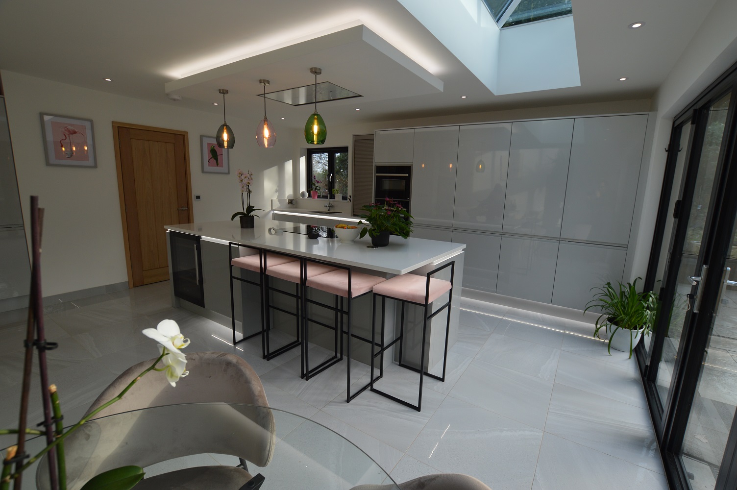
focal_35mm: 15
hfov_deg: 100.4
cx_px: 368
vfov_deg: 77.2
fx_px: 307
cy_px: 245
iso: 180
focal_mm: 10
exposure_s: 1/60
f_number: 5.6
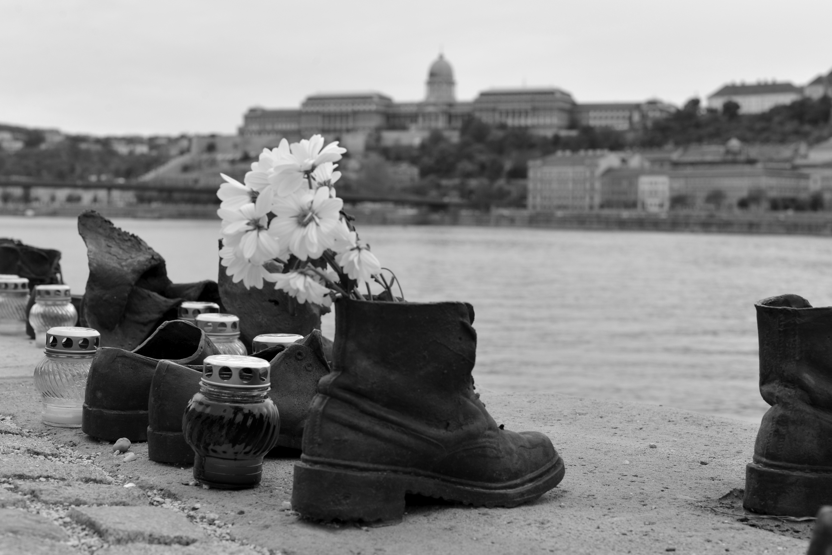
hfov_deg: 39.6
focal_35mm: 50
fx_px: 1156
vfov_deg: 27.0
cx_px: 416
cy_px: 278
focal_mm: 50
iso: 200
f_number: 7.1
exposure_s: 1/200
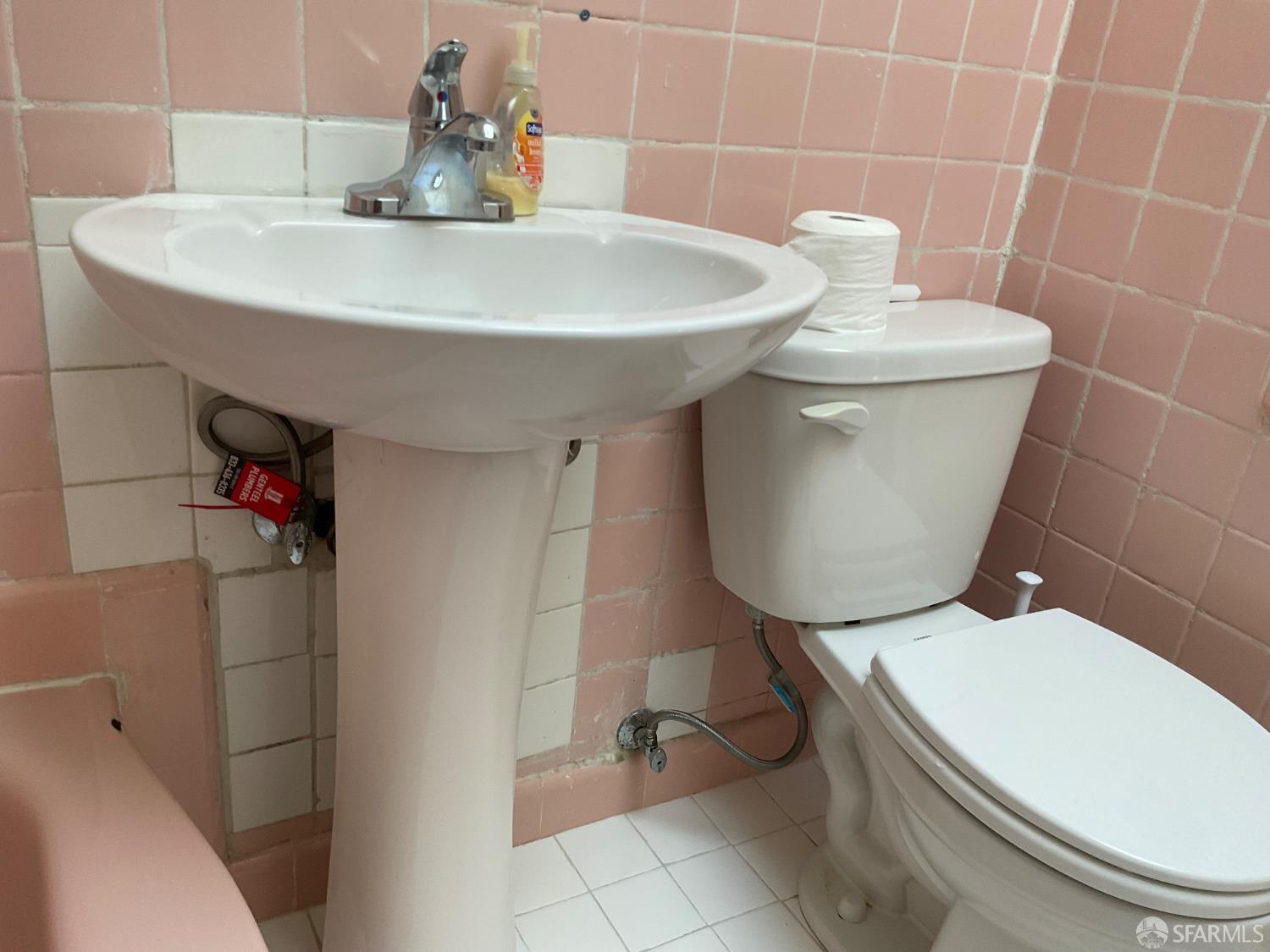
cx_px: 635
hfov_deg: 61.7
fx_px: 1064
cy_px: 476
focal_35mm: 29
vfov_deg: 48.2
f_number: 1.8
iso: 64
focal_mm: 3
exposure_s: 1/60
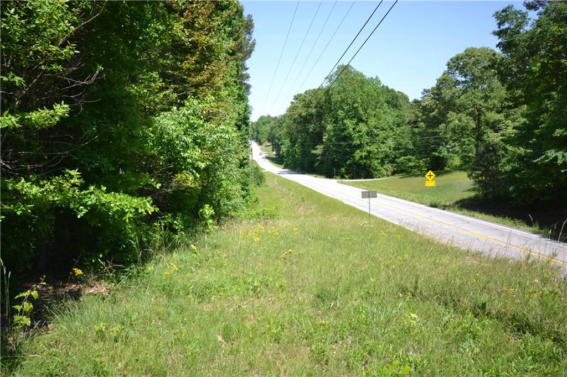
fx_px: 472
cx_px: 284
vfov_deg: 43.6
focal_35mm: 30
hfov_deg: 61.9
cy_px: 188
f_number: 6.3
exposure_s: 1/160
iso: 100
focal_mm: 20
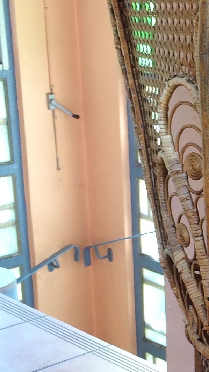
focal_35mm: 97
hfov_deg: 11.8
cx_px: 333
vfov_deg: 21.9
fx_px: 956
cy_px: 234
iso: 40
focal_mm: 4.15
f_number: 2.2
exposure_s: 1/50
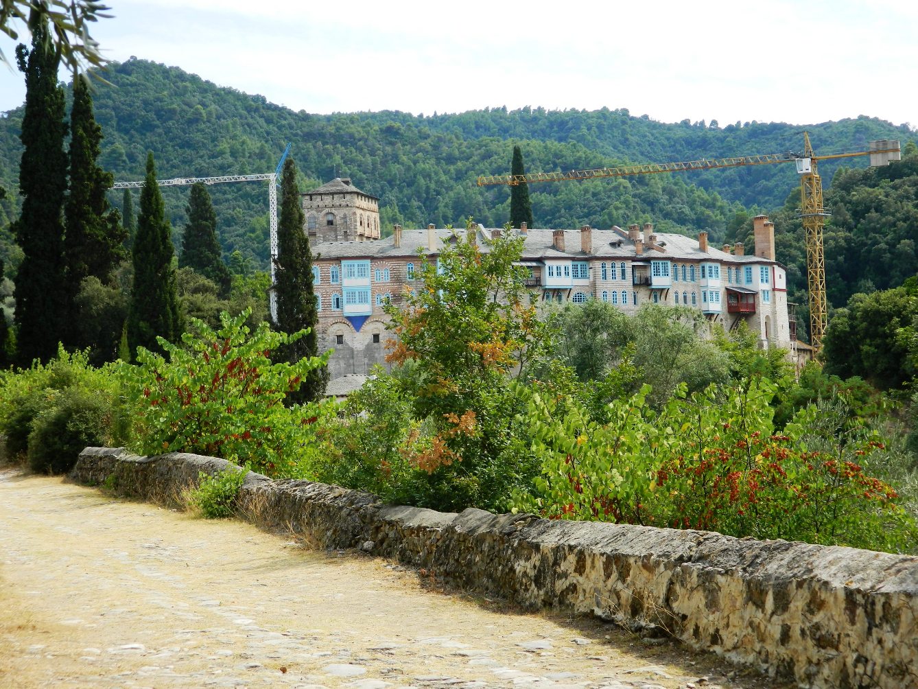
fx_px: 2228
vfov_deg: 17.6
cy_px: 344
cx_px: 459
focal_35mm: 84
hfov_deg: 23.3
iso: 80
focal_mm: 15.1
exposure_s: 1/400
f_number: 4.2
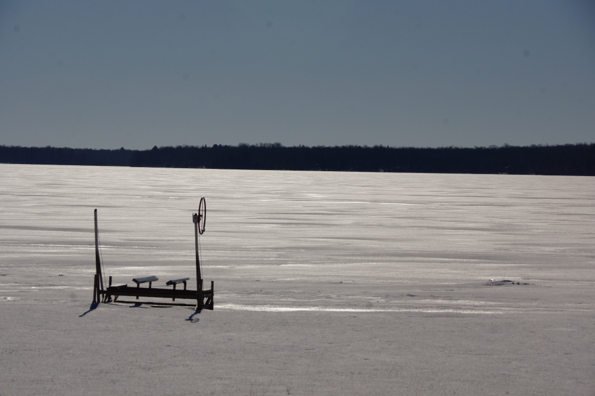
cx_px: 298
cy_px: 198
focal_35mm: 202
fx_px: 3346
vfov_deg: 6.8
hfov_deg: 10.2
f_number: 13
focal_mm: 135
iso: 100
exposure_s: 1/400
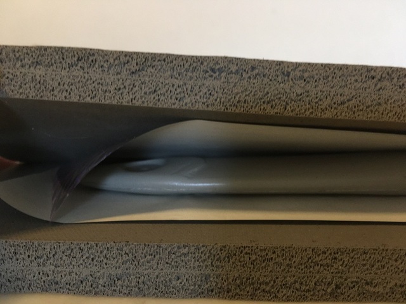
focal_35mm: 29
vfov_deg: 48.2
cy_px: 152
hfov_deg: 61.7
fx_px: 340
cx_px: 203
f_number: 2.2
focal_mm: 4.15
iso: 250
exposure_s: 1/17
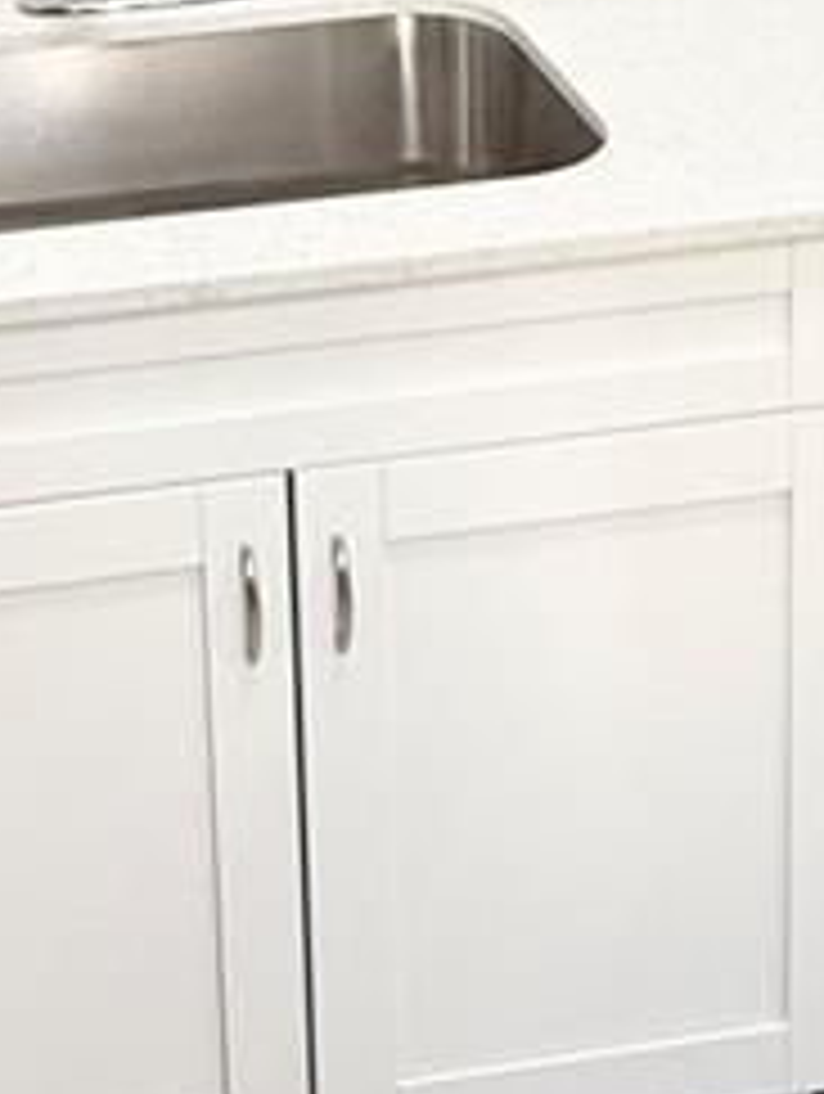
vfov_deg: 24.0
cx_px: 45
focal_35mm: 69
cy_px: -396
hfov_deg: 20.8
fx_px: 2184
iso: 250
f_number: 2.2
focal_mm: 2.22
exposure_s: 1/120
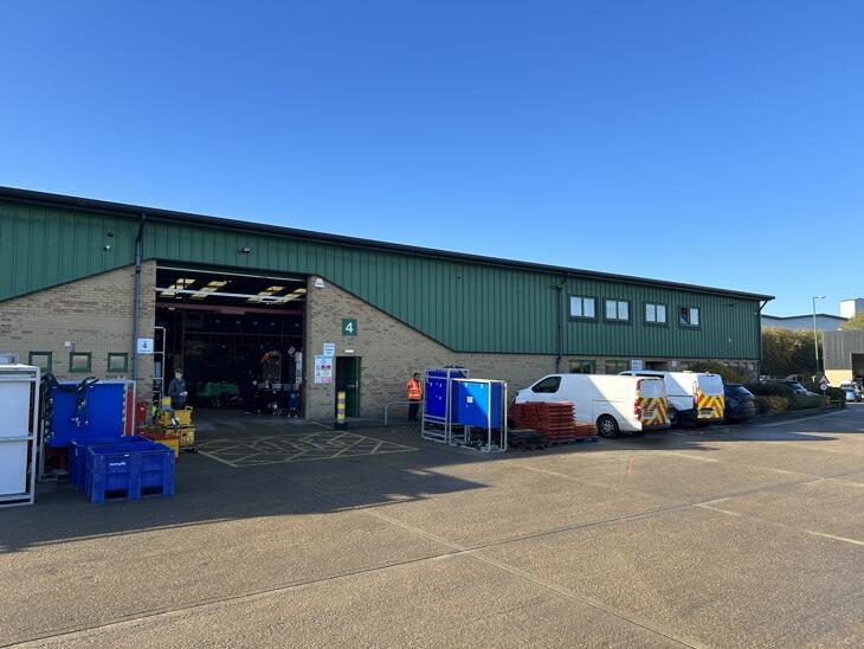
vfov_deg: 53.1
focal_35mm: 26
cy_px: 324
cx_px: 432
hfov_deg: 67.3
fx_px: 649
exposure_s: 1/1597
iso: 50
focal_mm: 5.7
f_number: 1.5
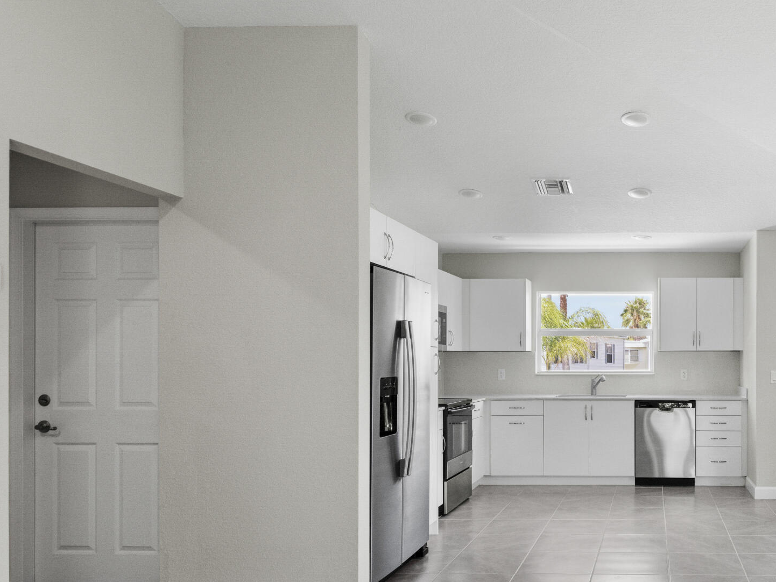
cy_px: 364
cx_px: 642
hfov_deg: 53.6
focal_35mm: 31
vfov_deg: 45.1
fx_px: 695
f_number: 8
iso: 640
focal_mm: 15.5
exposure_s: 1/90
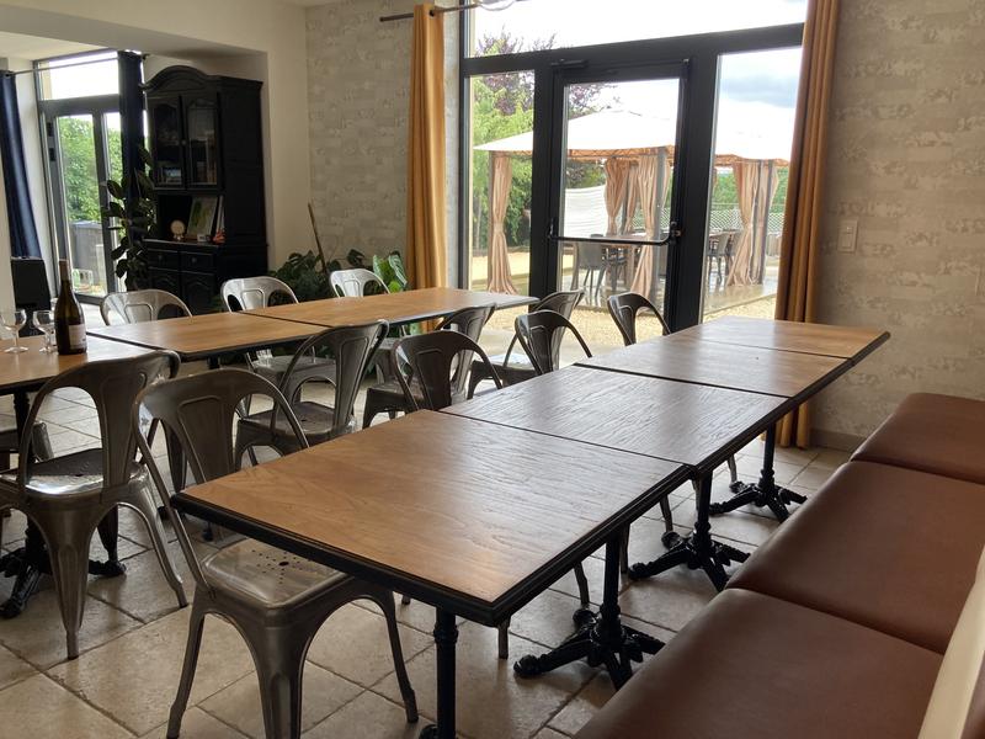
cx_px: 492
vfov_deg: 49.7
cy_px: 370
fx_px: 797
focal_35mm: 28
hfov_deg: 63.4
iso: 50
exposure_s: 1/121
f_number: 1.8
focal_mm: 3.99
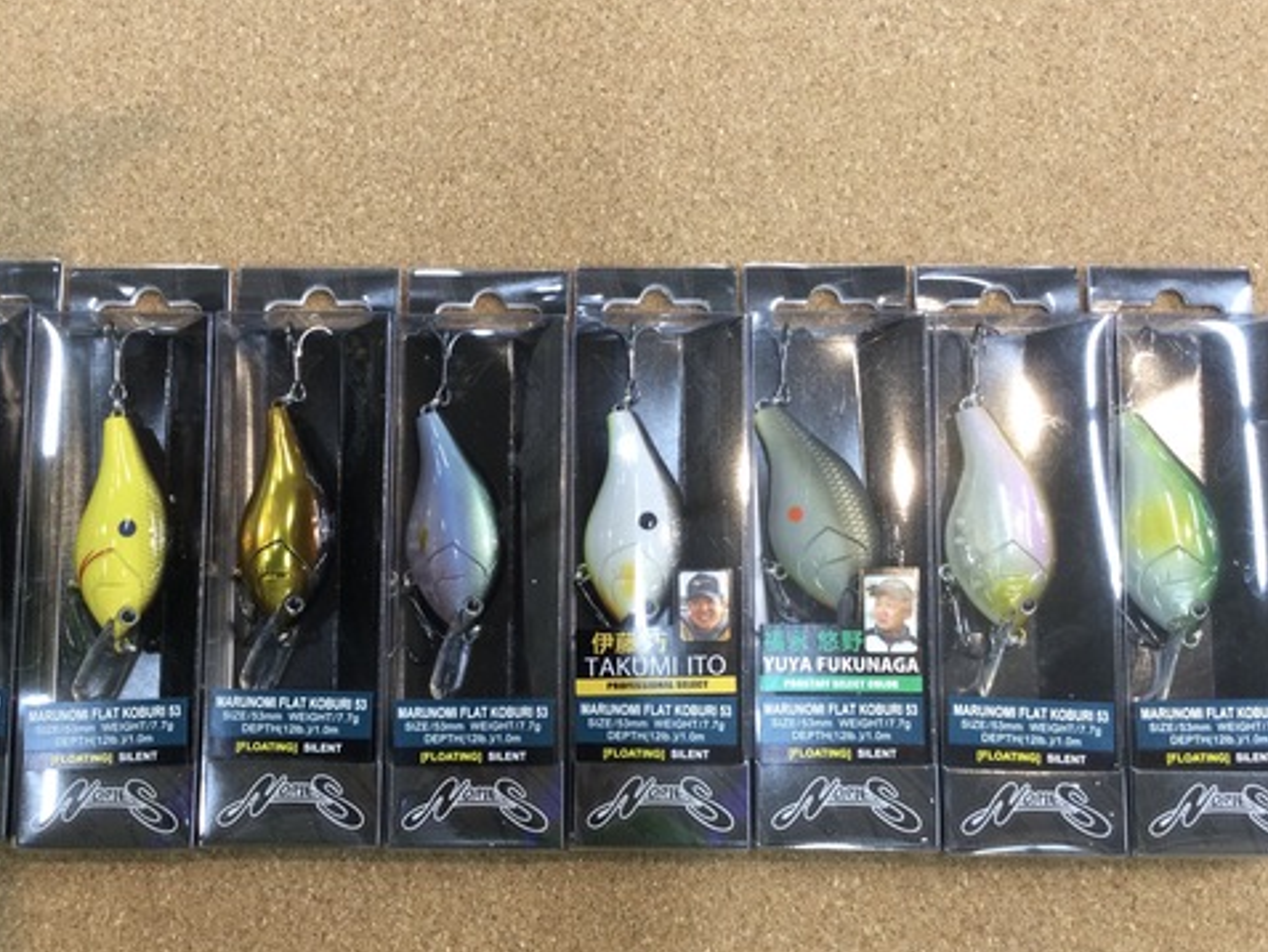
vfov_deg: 36.7
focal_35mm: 39
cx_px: 550
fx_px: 1429
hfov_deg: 47.7
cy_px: 561
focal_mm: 3.3
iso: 50
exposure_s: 1/30
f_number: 2.4
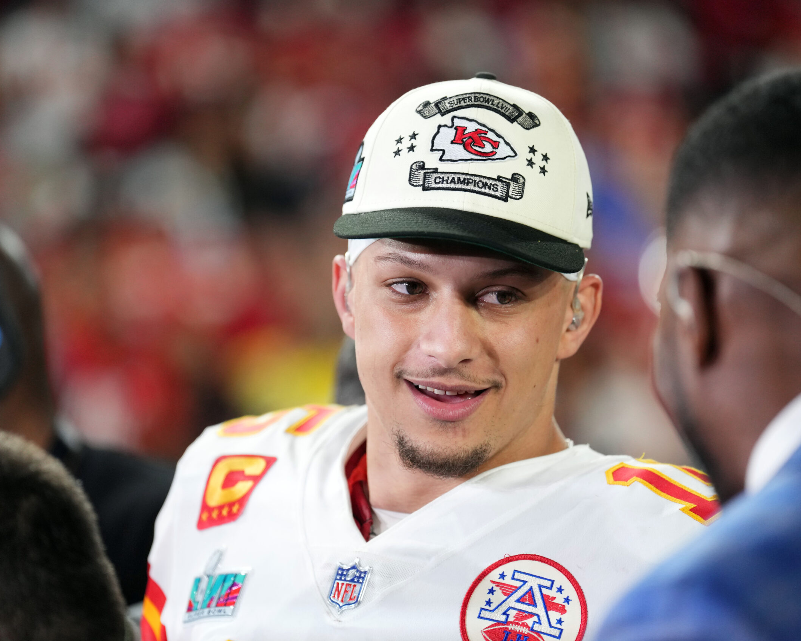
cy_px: 321
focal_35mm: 226
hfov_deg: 8.5
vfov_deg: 6.8
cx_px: 402
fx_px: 5358
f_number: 2.8
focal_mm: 200
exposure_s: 1/1000
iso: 2000
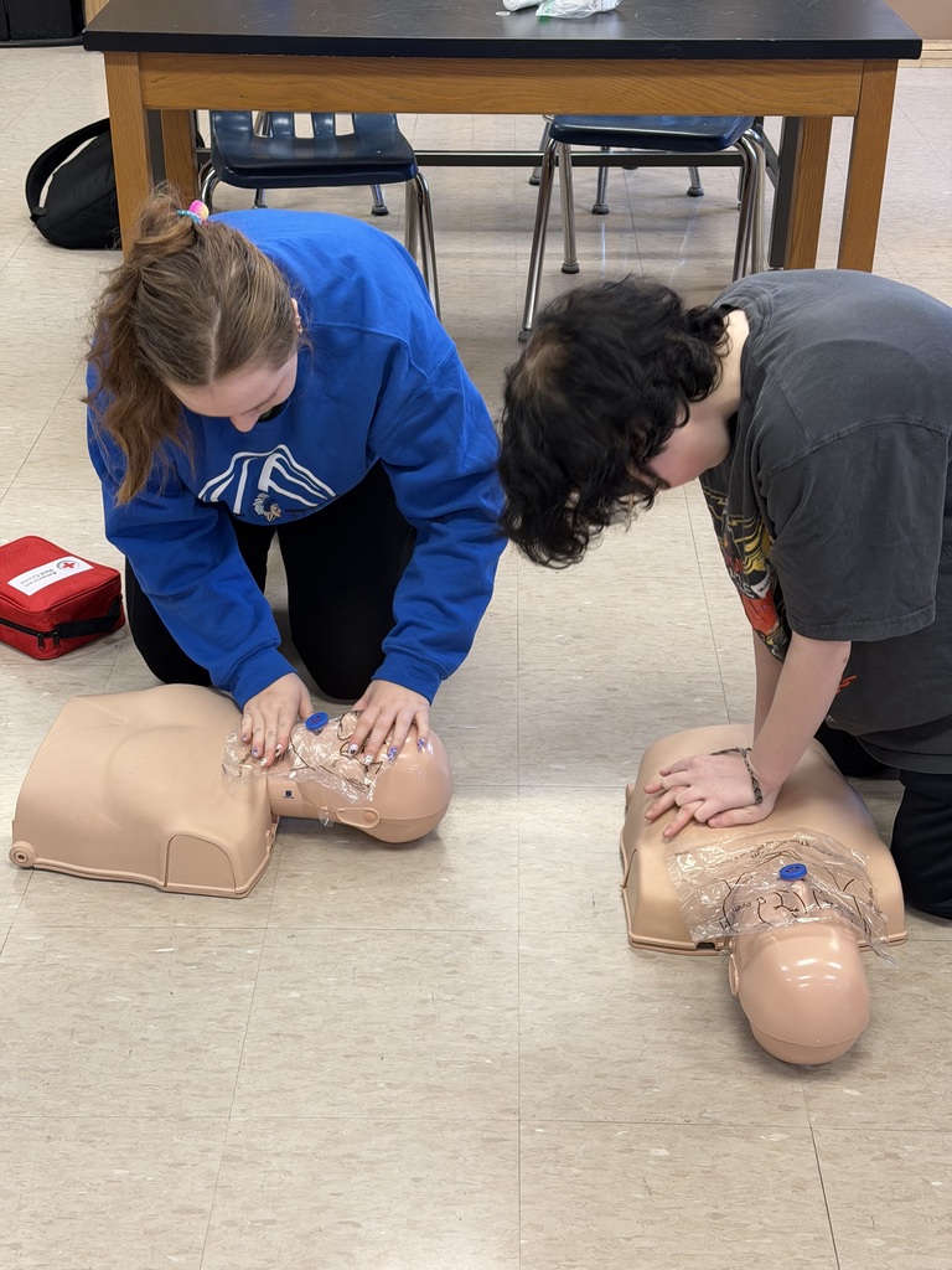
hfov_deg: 30.3
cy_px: 635
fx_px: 1760
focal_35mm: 48
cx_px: 476
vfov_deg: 39.7
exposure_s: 1/60
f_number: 1.78
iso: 125
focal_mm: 6.76
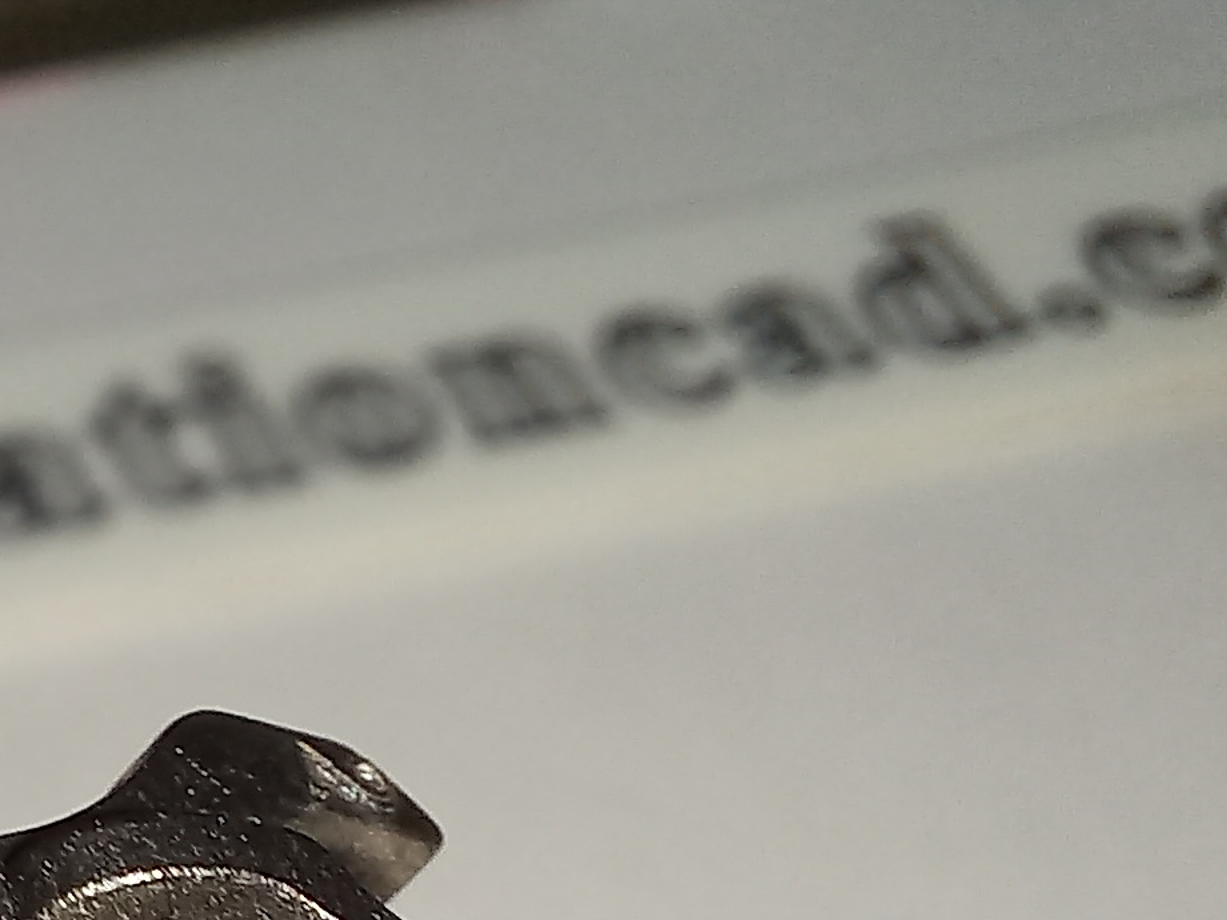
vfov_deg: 19.6
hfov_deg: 25.3
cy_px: 1137
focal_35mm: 70
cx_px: -200
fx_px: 2481
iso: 50
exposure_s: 1/50
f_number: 2.4
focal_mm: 2.13
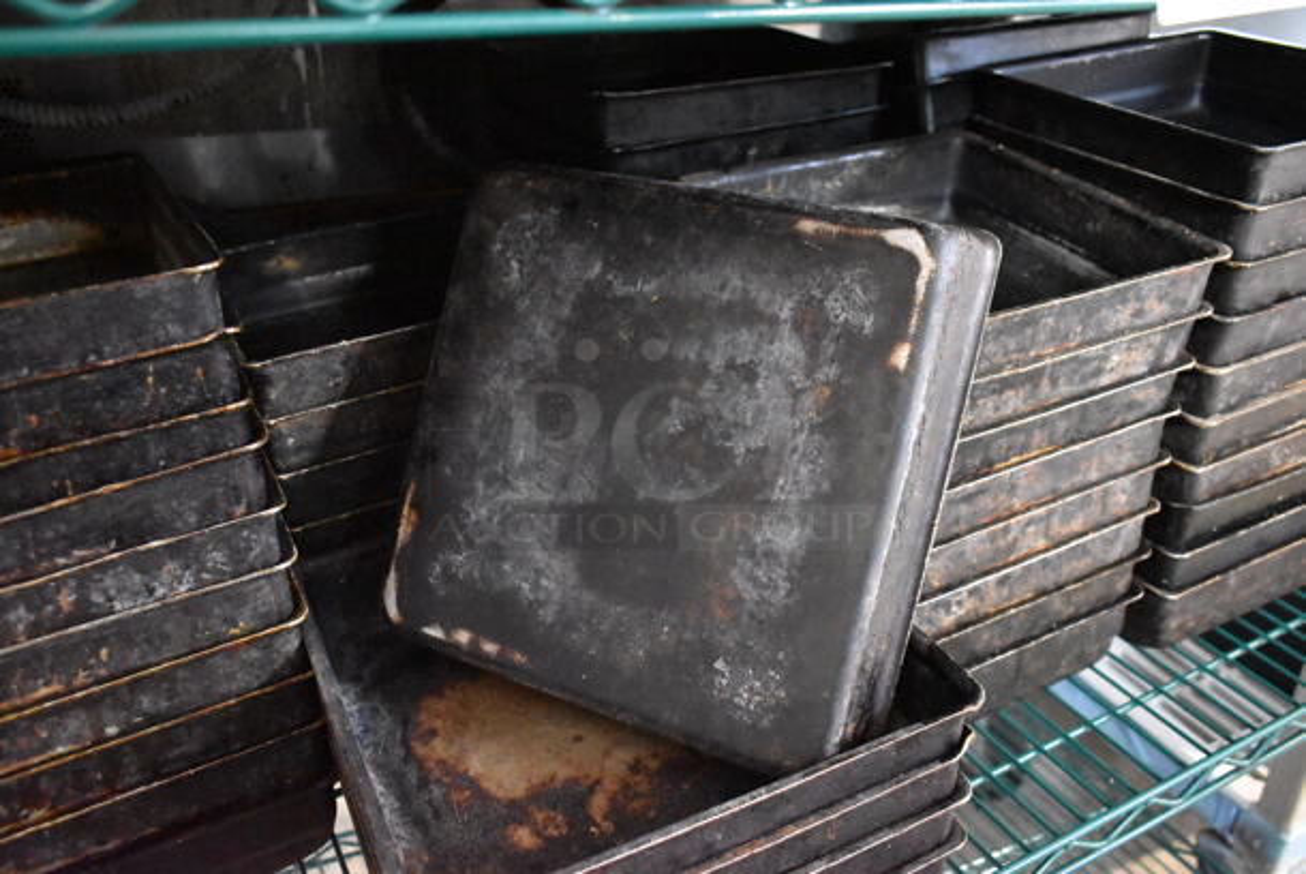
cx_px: 653
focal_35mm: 30
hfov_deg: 61.9
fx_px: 1089
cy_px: 437
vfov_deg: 43.7
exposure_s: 1/30
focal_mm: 20
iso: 12800
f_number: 3.8
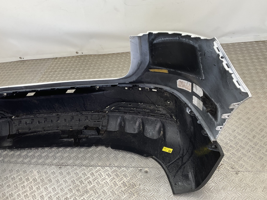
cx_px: 134
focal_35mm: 30
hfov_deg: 60.0
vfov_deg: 46.8
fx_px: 231
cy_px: 101
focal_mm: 3
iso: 32
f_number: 1.8
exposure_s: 1/120
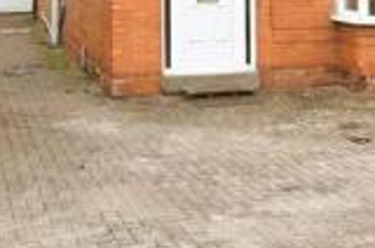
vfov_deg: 17.0
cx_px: 289
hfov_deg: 25.7
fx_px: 811
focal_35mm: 78
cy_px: -13
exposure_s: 1/100
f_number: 5
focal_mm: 13
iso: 800
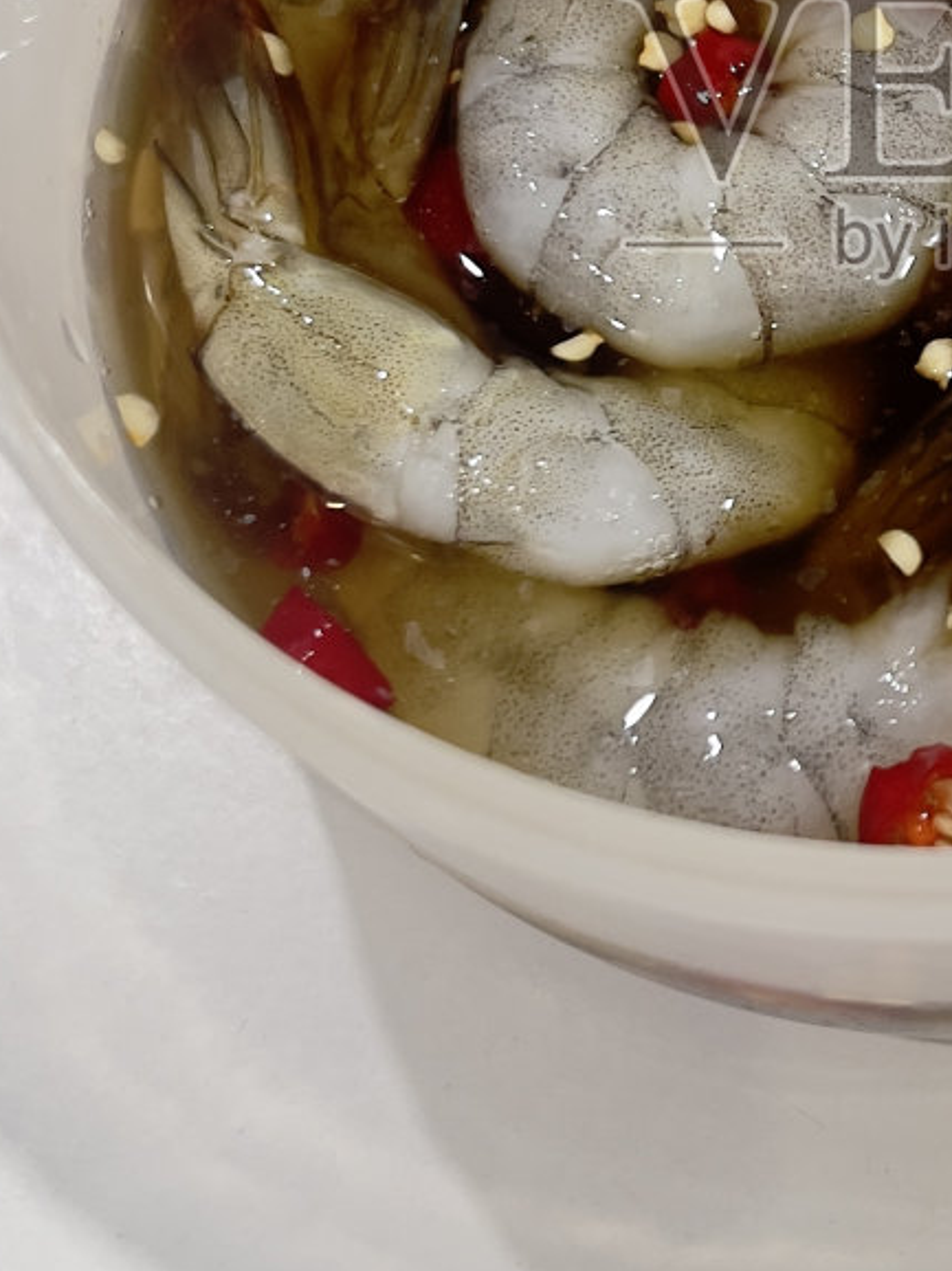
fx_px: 2642
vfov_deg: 26.2
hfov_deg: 19.7
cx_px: 987
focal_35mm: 72
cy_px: 136
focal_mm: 5.1
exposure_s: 1/50
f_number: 1.6
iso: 125
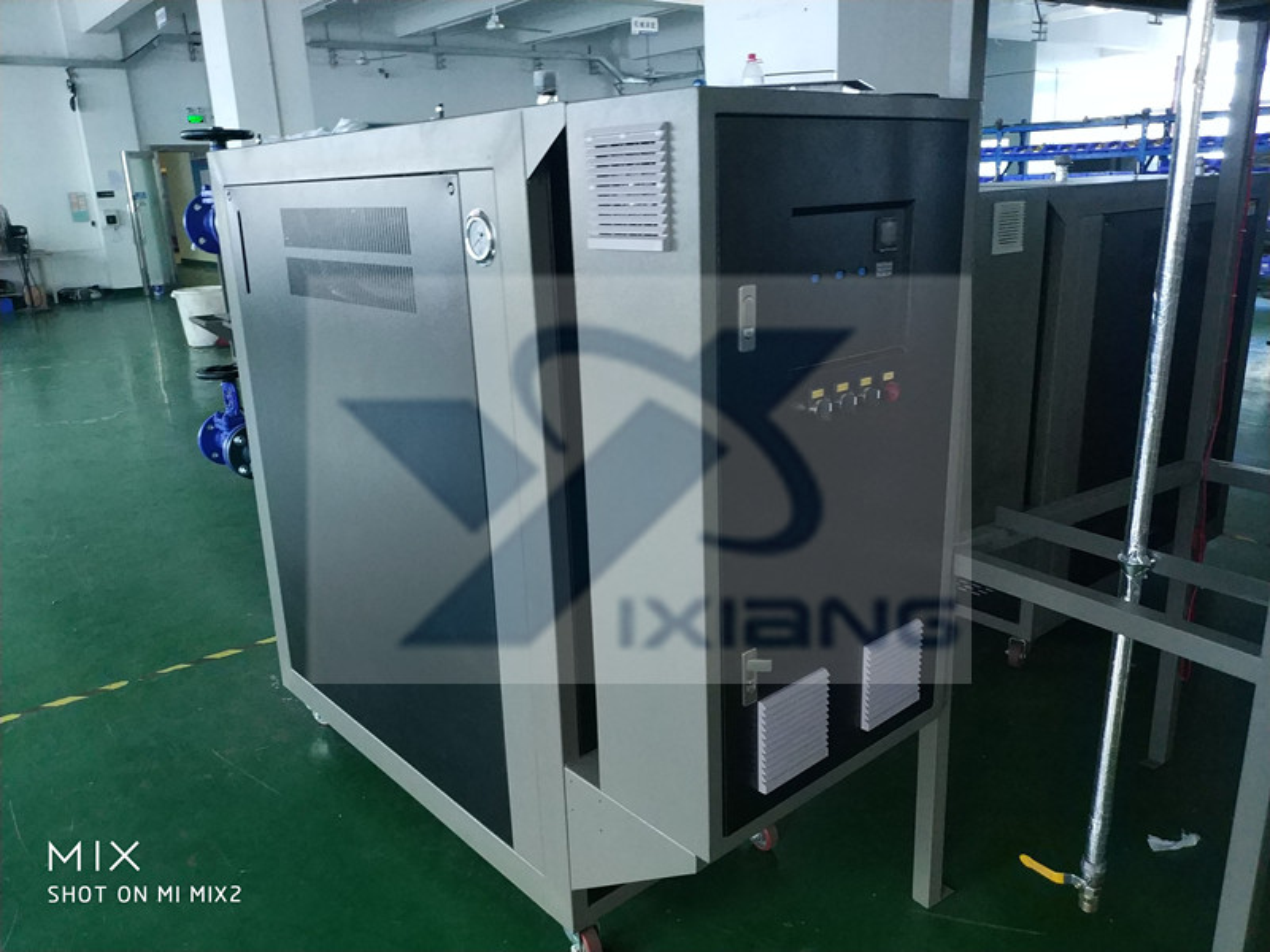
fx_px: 1174
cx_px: 635
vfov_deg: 44.2
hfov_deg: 56.8
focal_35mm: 32
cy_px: 476
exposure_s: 1/25
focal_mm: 4.5
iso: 800
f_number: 2
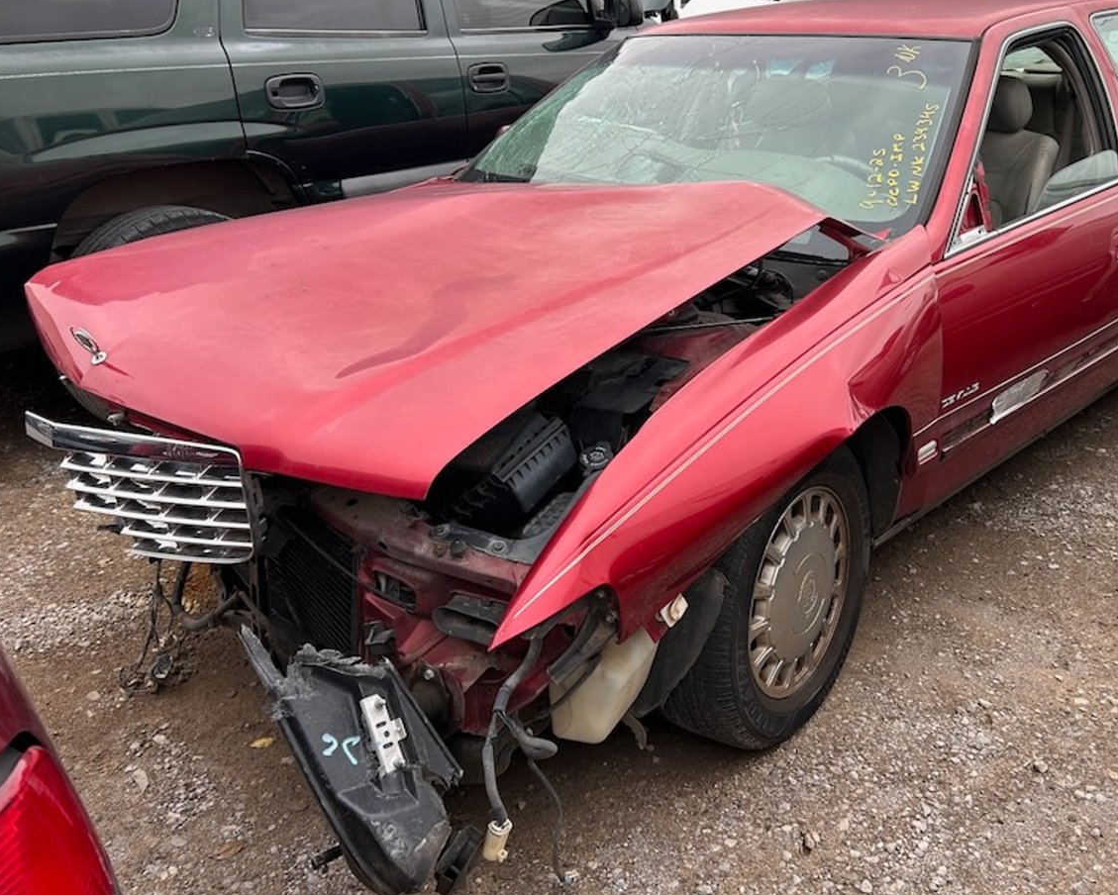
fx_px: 1125
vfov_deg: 43.3
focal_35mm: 34
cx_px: 680
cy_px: 393
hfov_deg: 52.4
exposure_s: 1/431
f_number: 1.5
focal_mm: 5.7
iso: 50
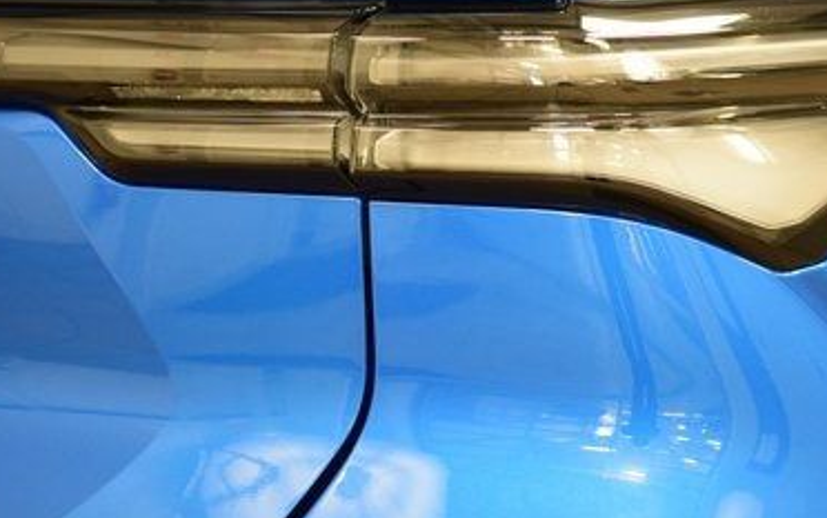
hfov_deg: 11.4
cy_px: 108
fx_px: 4150
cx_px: 578
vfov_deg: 7.1
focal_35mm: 184
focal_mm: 70
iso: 1600
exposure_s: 1/80
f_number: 2.8
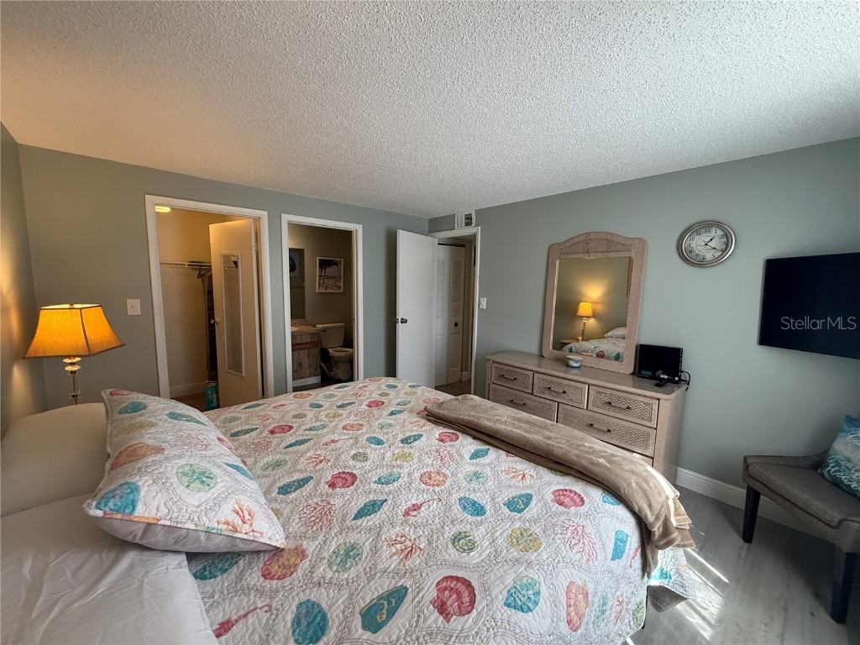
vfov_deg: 85.7
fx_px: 348
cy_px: 322
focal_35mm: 14
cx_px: 430
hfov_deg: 102.1
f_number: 2.2
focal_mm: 2.22
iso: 250
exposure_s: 1/120
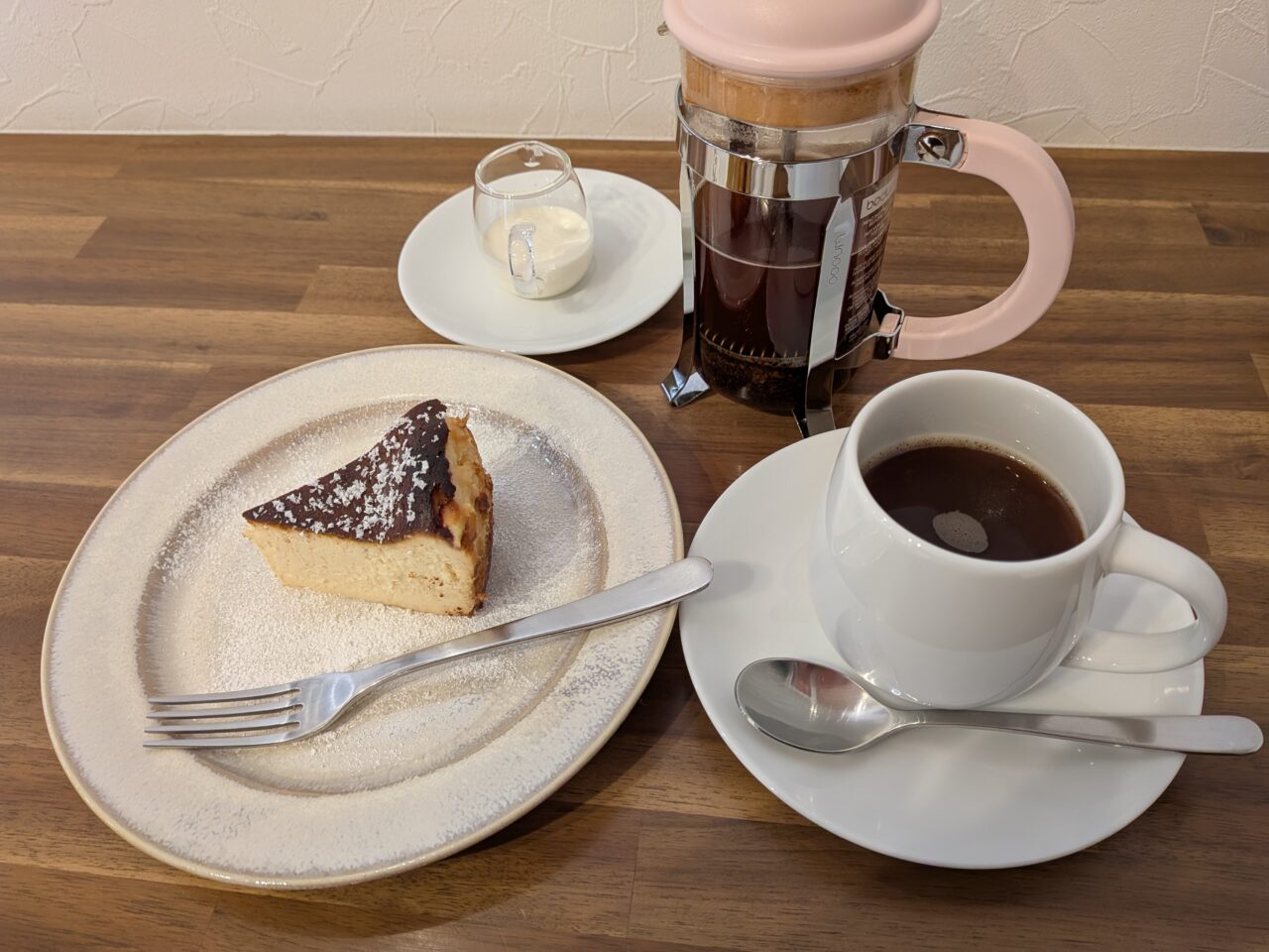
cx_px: 634
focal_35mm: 24
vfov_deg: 56.8
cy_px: 476
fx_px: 880
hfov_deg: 71.6
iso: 104
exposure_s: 1/25
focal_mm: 4.53
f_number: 1.7
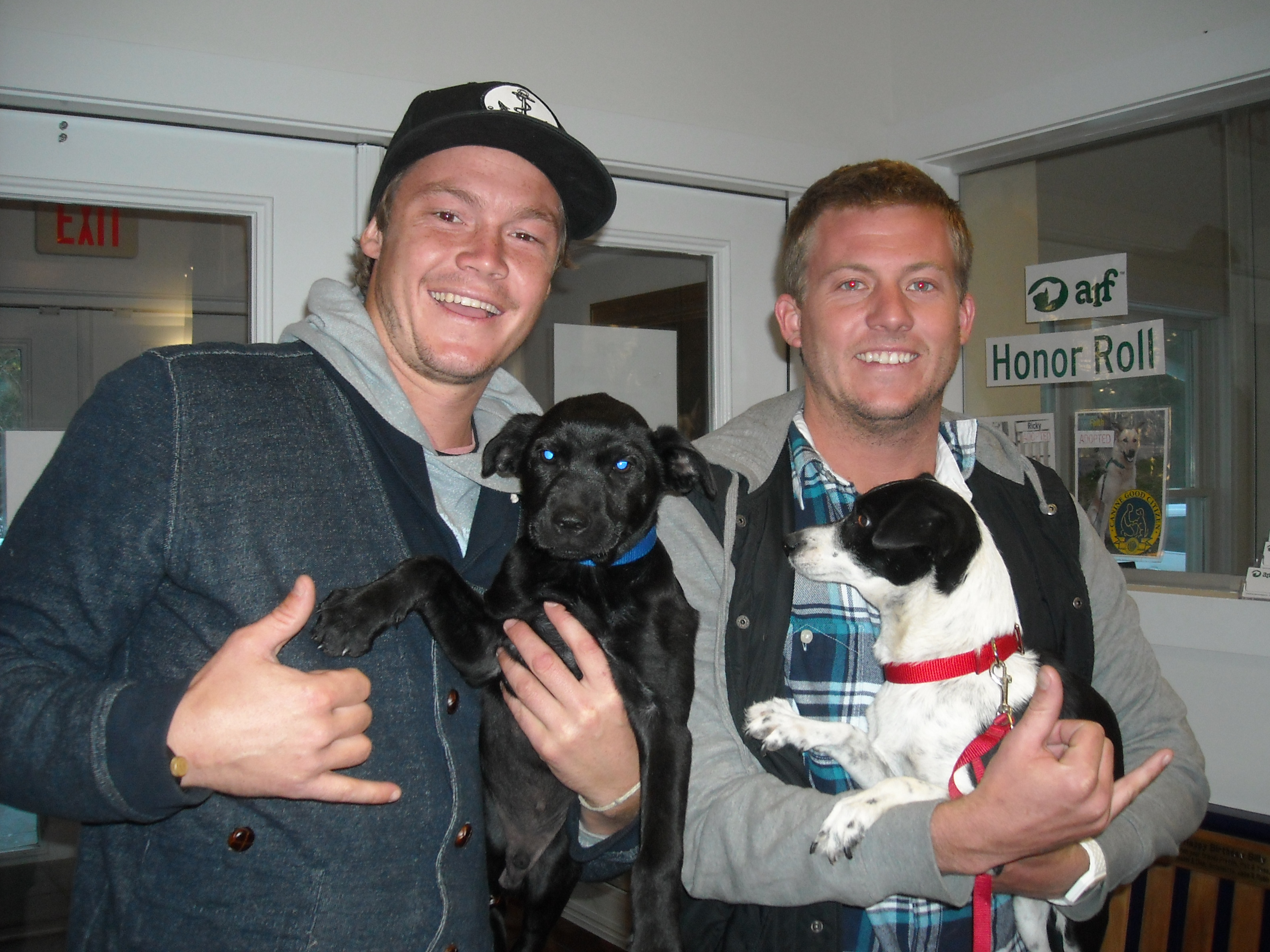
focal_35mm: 36
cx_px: 648
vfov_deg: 39.7
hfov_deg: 51.3
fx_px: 1321
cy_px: 463
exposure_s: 1/60
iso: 200
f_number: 2.8
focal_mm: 5.7
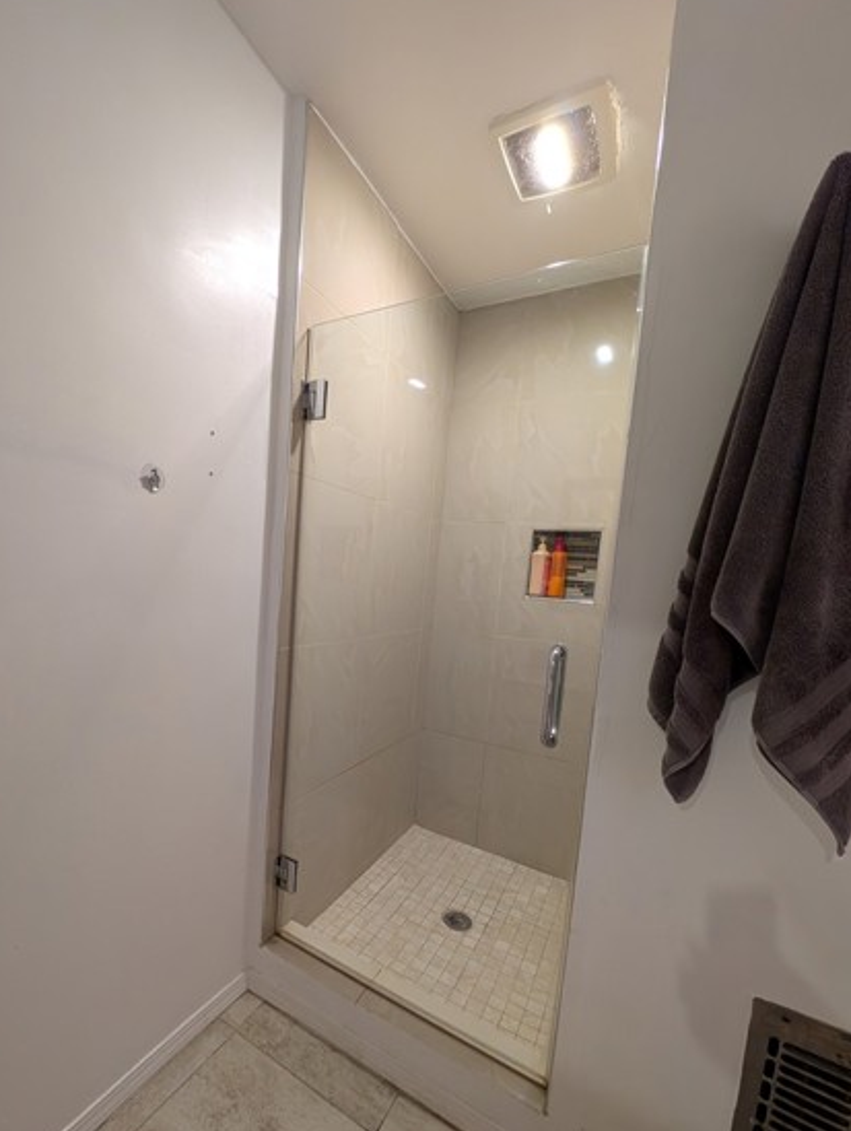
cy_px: 628
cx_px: 359
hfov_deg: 85.1
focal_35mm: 14
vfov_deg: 101.6
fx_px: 458
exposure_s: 1/40
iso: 175
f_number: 1.95
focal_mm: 2.23
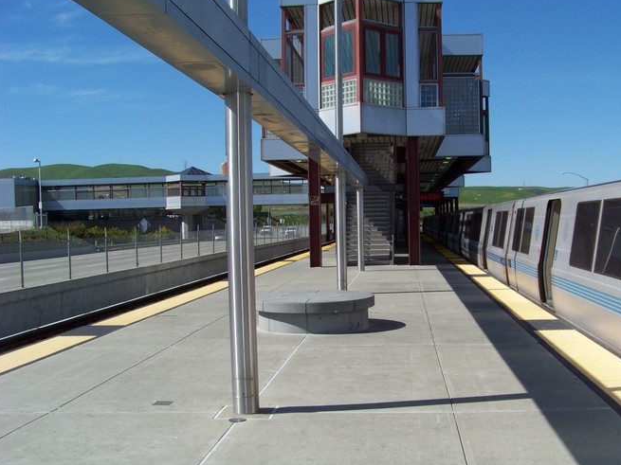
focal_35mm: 44
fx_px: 789
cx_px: 374
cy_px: 242
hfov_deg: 42.7
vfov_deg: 32.9
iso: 62
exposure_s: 1/800
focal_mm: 5.85
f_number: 4
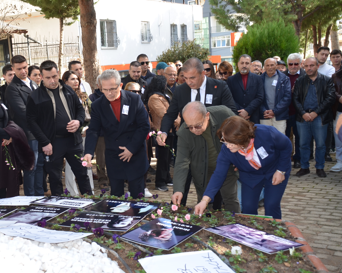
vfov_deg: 33.4
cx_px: 136
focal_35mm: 45
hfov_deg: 41.0
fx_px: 455
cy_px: 138
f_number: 3.8
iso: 200
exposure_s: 1/160
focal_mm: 26
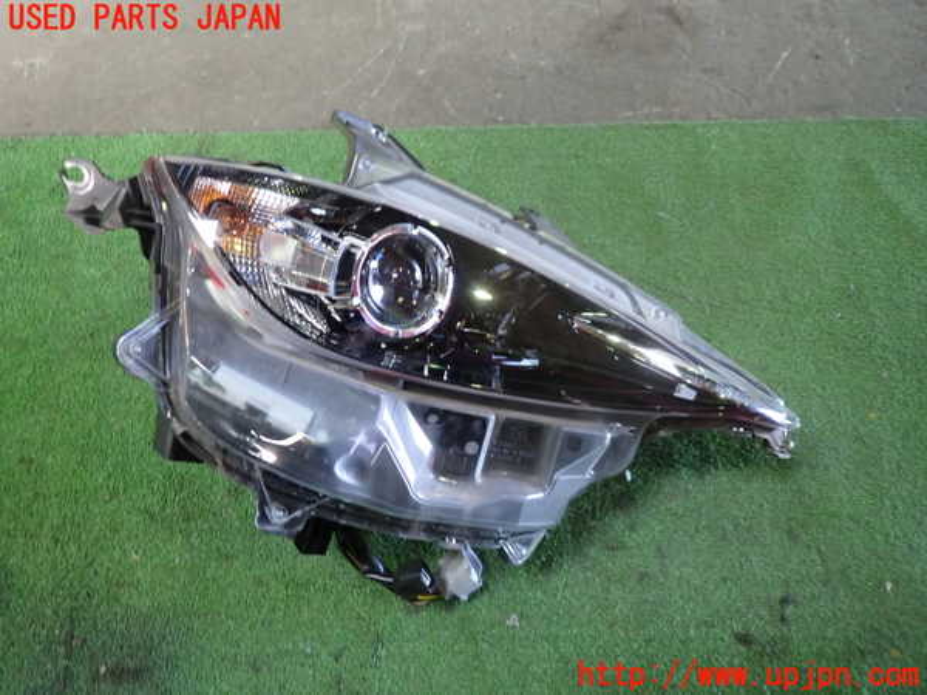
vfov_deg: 54.9
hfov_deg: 69.4
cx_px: 464
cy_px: 348
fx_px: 669
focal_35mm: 25
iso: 320
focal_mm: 4.5
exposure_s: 1/30
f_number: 2
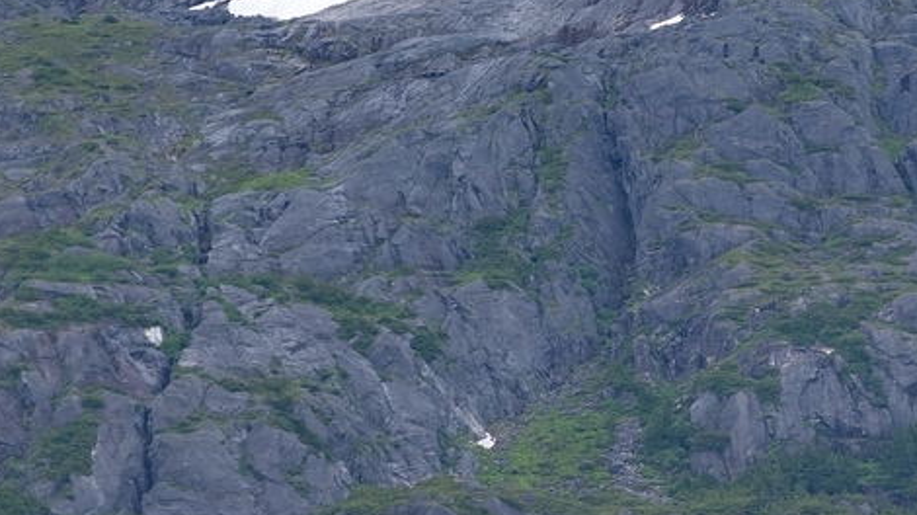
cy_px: 90
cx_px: 706
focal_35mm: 414
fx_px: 10063
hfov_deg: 5.2
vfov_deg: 2.9
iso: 110
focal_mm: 145
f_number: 4.8
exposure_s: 1/320
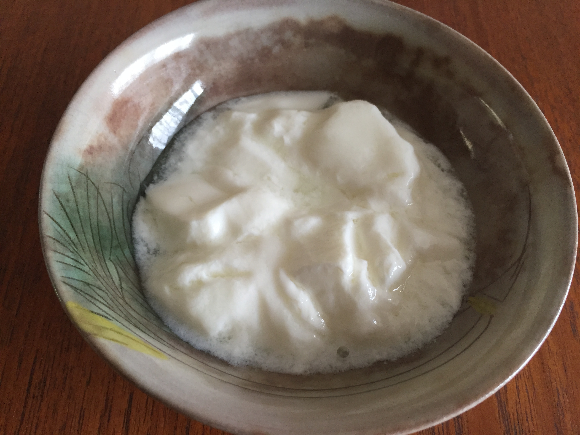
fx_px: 486
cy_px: 218
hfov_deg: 61.7
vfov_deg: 48.2
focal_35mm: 29
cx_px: 290
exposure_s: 1/30
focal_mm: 4.15
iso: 50
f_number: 2.2
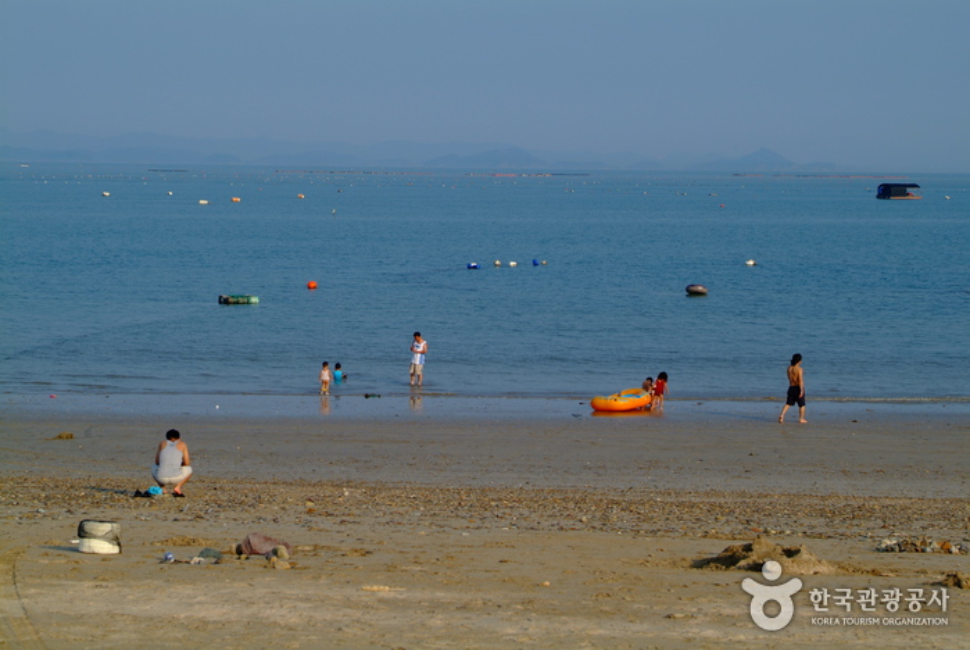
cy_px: 325
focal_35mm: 93
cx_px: 485
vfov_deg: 14.7
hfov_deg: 21.9
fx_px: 2509
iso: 100
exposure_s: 1/250
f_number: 8
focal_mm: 62
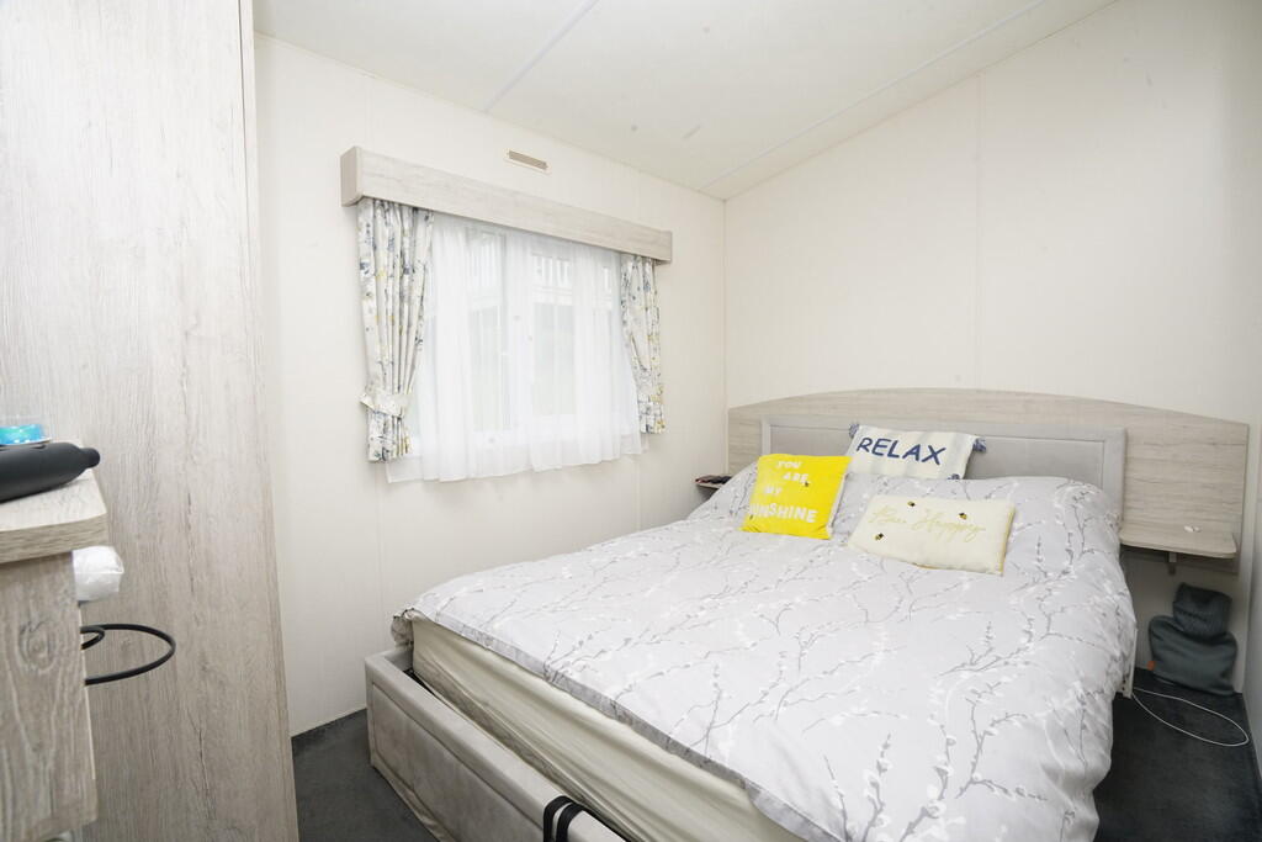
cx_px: 631
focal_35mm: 16
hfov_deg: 96.7
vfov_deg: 73.8
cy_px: 421
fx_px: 561
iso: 1600
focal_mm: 16
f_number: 16
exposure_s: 1/60
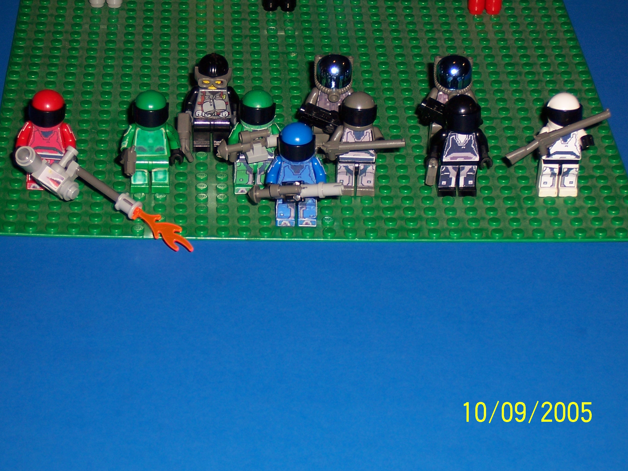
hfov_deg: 18.0
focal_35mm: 109
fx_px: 1977
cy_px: 234
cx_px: 311
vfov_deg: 13.6
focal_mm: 18
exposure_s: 1/125
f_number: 4.8
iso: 80
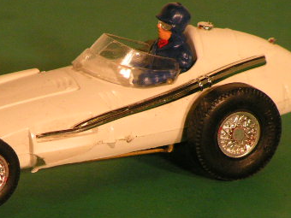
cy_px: 166
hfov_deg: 2.8
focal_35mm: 715
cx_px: 73
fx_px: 6011
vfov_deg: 2.1
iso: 200
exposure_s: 1/320
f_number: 3.5
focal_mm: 58
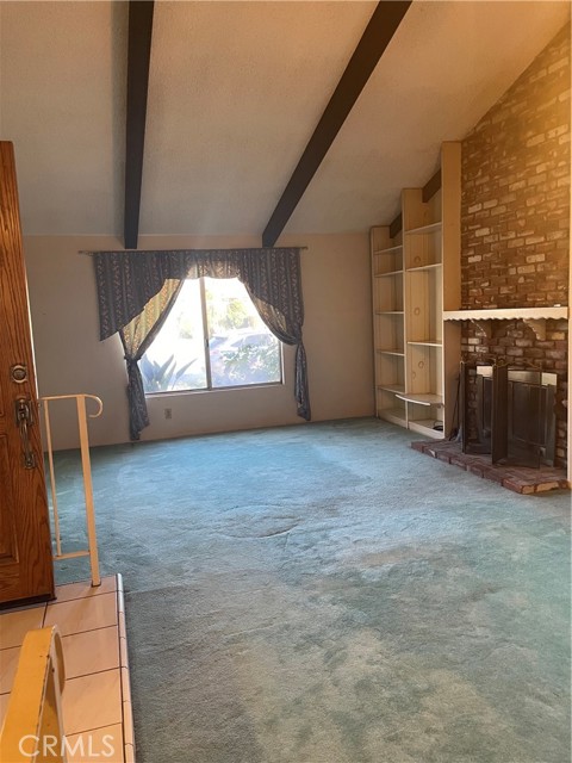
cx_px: 286
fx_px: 573
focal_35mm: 26
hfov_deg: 53.1
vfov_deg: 67.3
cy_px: 382
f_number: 1.6
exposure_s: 1/60
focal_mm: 4.2
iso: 160
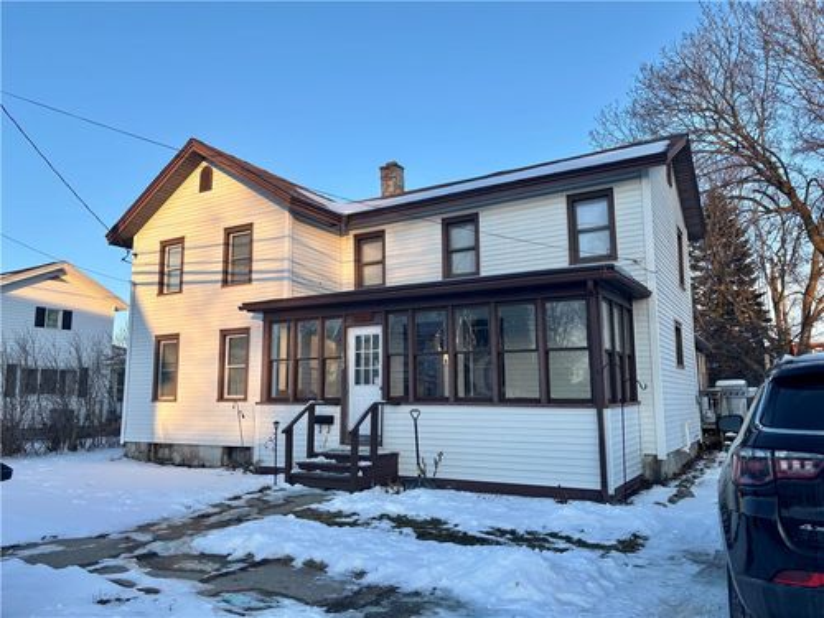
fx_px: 619
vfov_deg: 53.1
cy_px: 309
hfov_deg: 67.3
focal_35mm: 26
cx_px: 412
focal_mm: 5.96
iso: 50
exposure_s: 1/865
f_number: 1.6
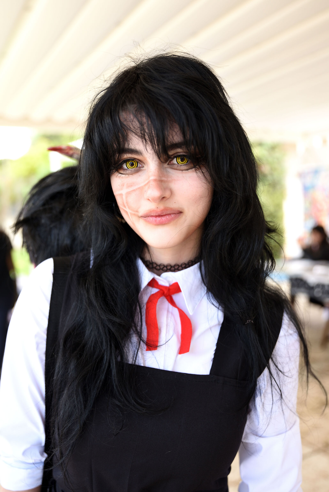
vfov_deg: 54.4
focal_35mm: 35
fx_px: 479
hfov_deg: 37.9
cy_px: 246
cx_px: 164
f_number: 2.8
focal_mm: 35
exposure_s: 1/160
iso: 160
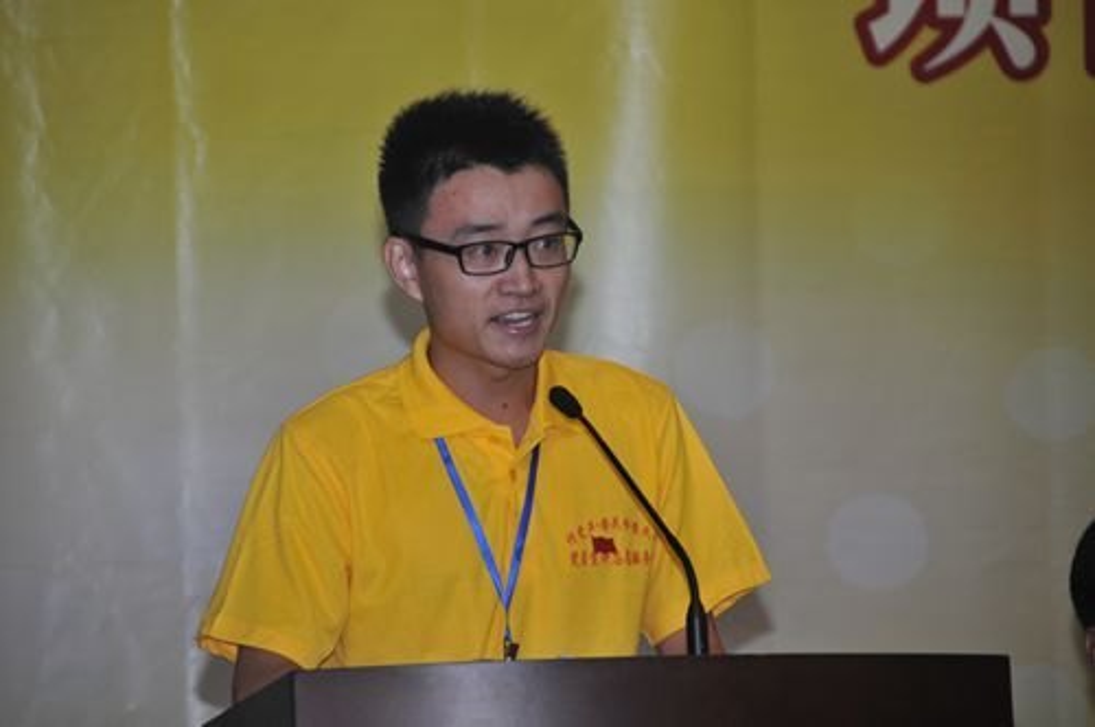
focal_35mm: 300
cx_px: 548
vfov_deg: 4.6
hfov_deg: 6.9
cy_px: 364
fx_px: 9113
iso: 320
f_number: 5.6
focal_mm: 200
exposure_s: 1/50
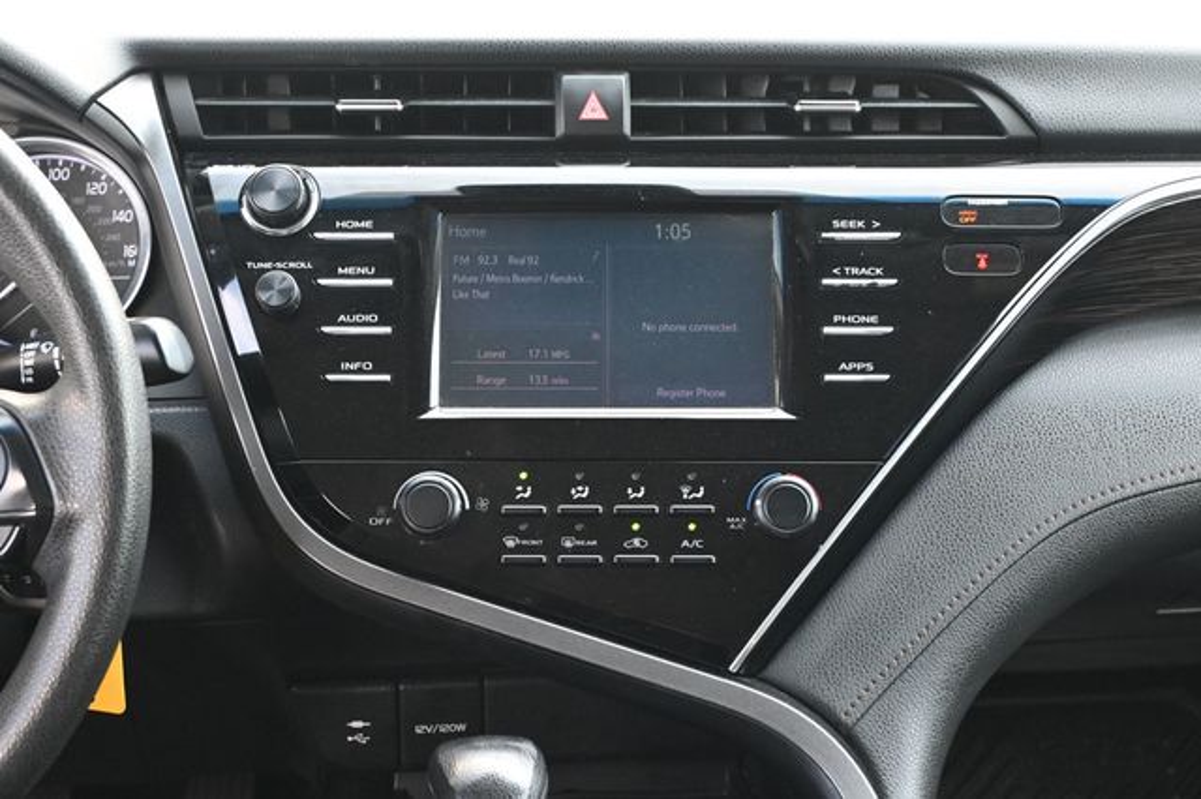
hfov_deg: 34.2
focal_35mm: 58
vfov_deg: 23.2
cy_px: 400
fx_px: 1951
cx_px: 600
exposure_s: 1/125
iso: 2200
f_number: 5.6
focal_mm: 39
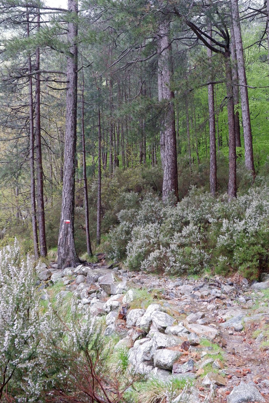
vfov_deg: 50.4
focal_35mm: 38
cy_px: 168
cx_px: 184
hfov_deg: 34.7
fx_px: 425
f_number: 3.5
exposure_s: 1/38
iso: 200
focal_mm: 15
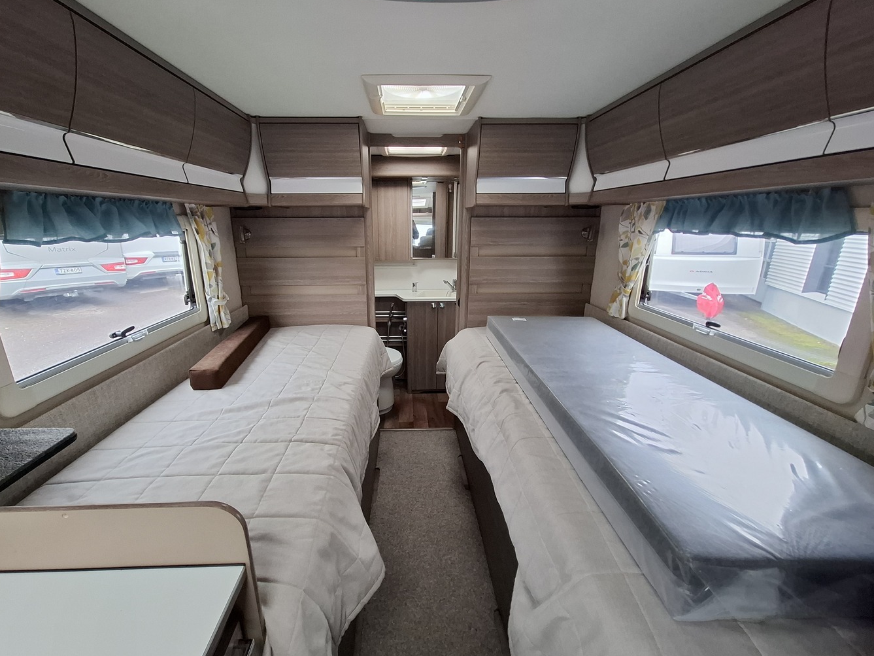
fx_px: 354
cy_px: 324
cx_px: 413
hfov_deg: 102.0
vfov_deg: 85.7
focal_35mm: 14
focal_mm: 1.74
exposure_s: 1/50
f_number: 2.2
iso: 160
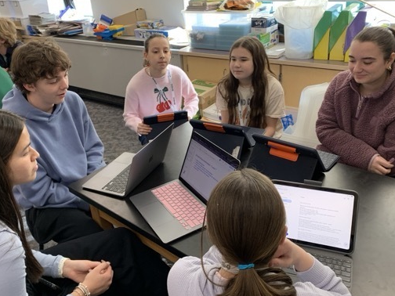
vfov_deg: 42.9
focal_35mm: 33
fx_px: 377
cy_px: 129
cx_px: 184
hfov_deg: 55.3
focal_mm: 4.25
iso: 64
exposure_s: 1/60
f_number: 1.8
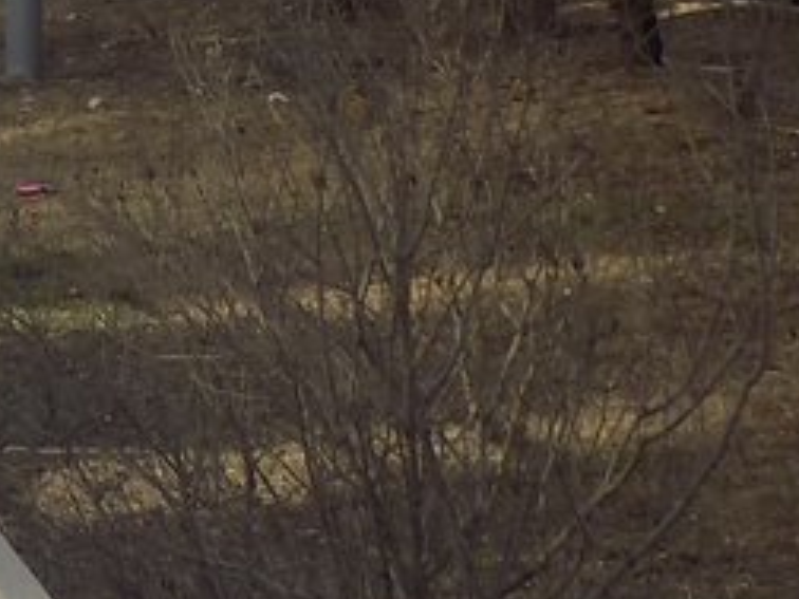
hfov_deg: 11.0
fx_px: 3739
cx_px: -872
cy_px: -371
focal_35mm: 162
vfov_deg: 8.9
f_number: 3.4
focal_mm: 6.1
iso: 80
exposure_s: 1/320
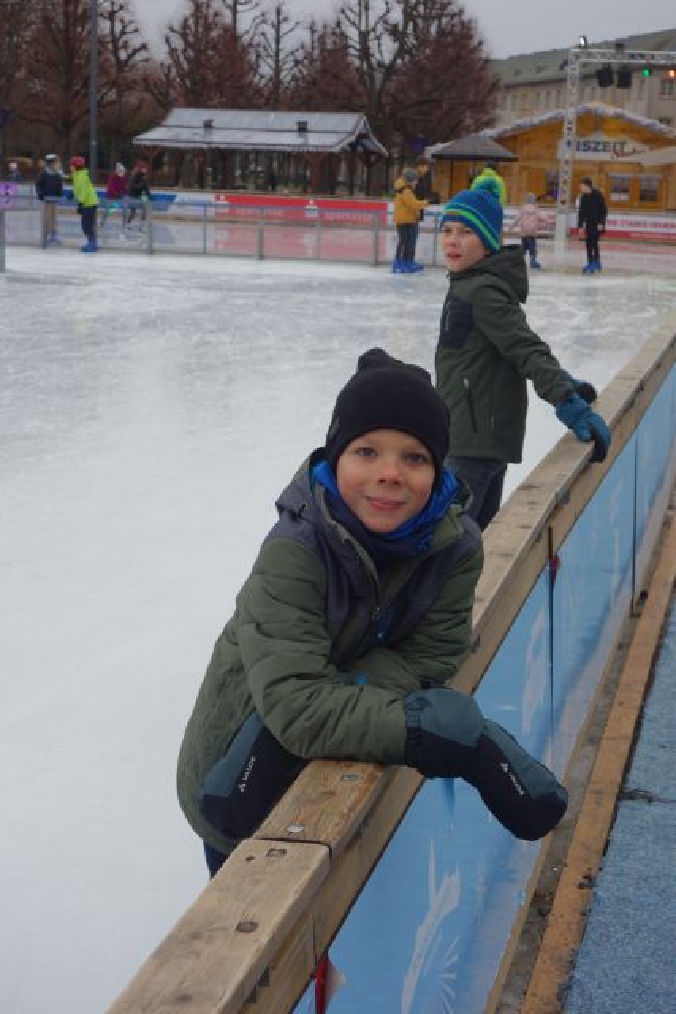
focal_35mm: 59
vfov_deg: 33.9
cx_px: 338
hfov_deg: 23.0
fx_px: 1661
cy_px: 507
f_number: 5.6
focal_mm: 21.77
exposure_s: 1/160
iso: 125
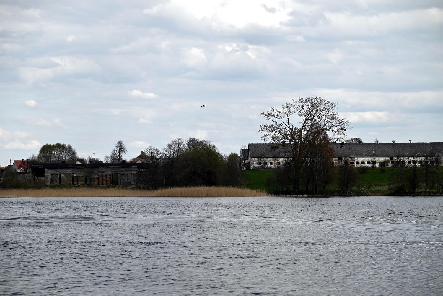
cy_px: 148
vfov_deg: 10.2
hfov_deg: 15.2
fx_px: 1662
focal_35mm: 135
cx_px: 222
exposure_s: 1/640
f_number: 7.1
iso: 100
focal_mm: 135
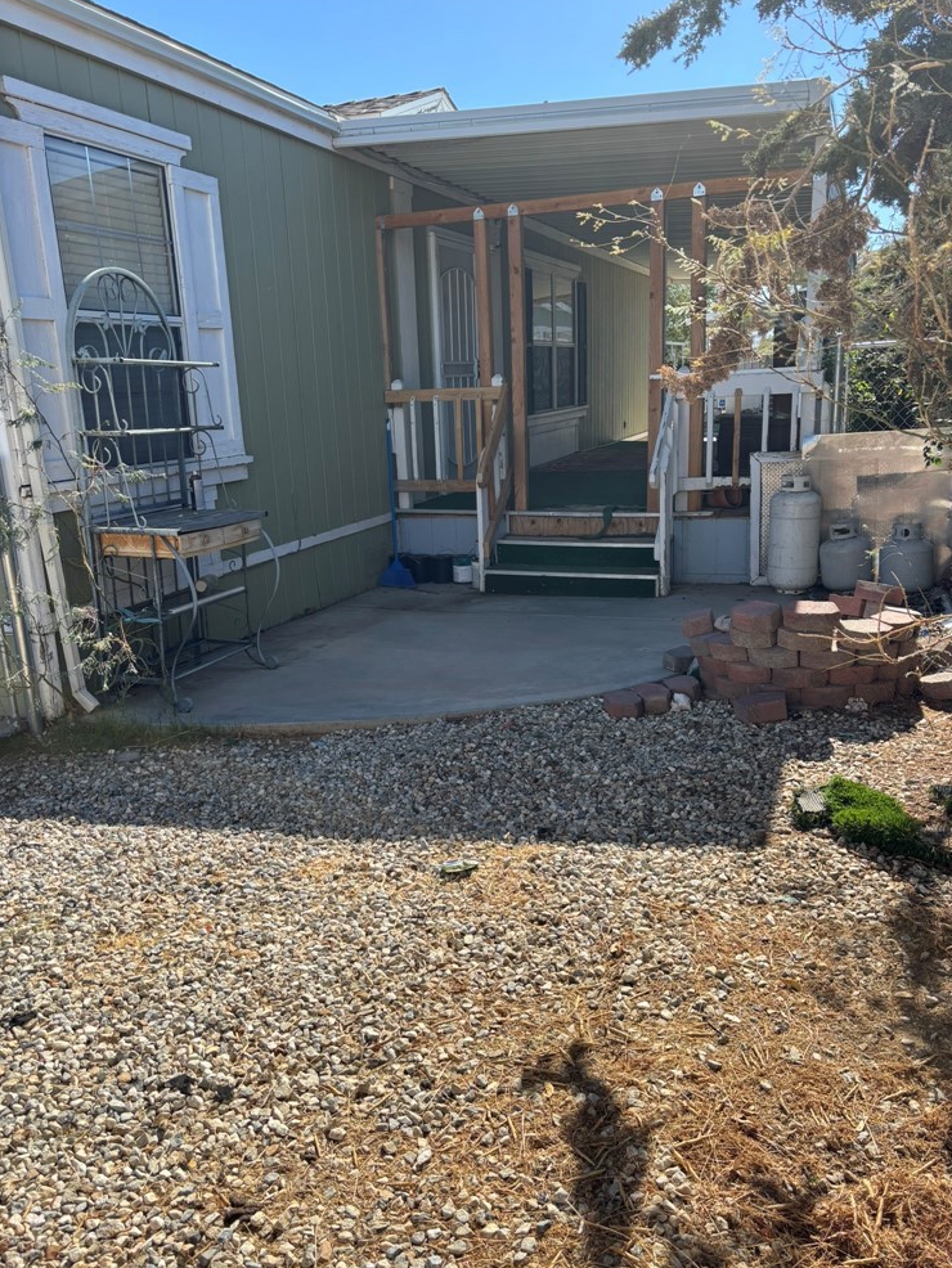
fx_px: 990
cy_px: 647
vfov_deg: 65.3
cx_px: 466
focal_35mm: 27
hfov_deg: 51.4
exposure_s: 1/2105
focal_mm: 5.96
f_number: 1.6
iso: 50
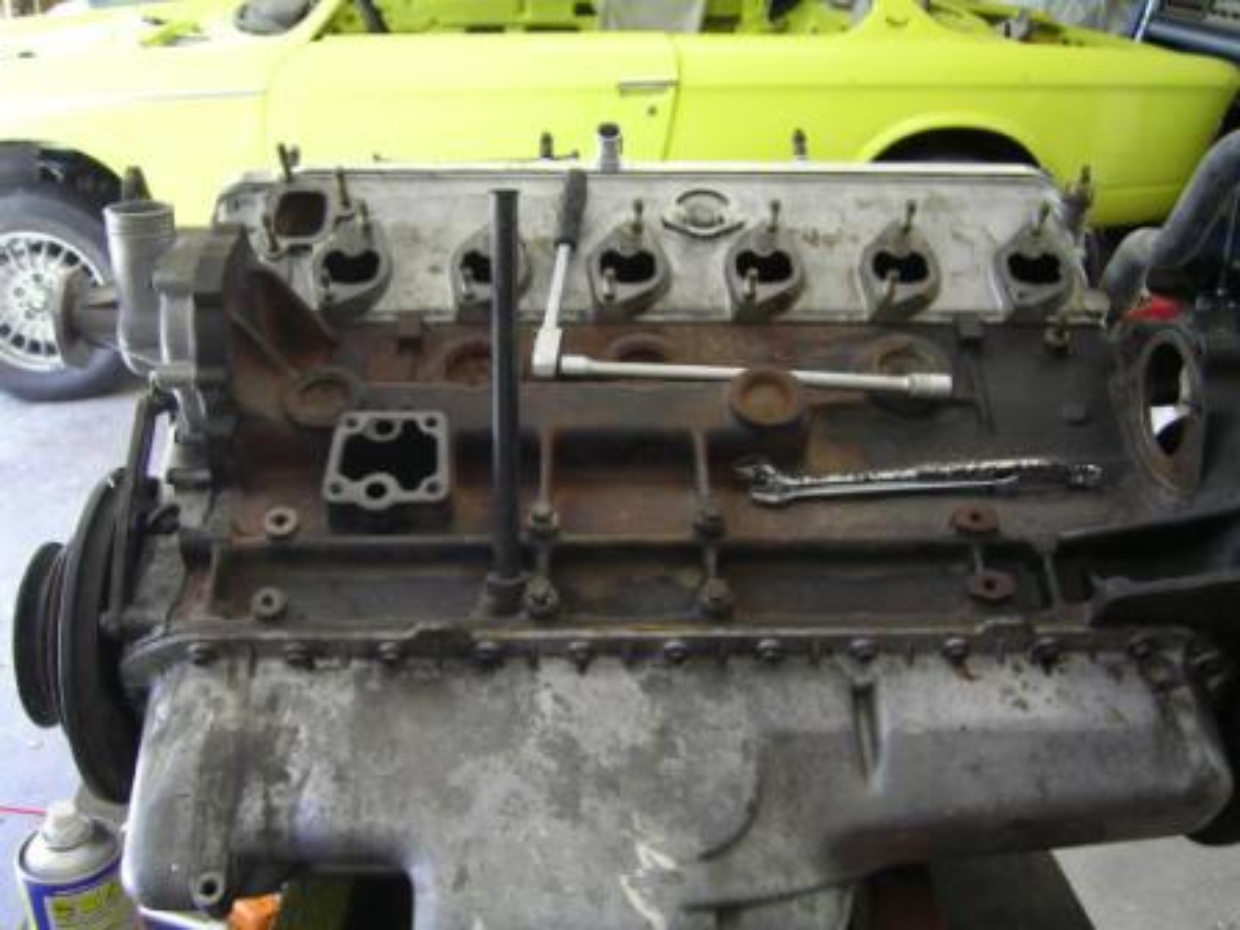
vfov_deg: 39.7
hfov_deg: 51.4
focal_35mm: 36
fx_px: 1290
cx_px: 620
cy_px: 465
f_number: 2.8
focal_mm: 5.6
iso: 100
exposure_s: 1/39.9
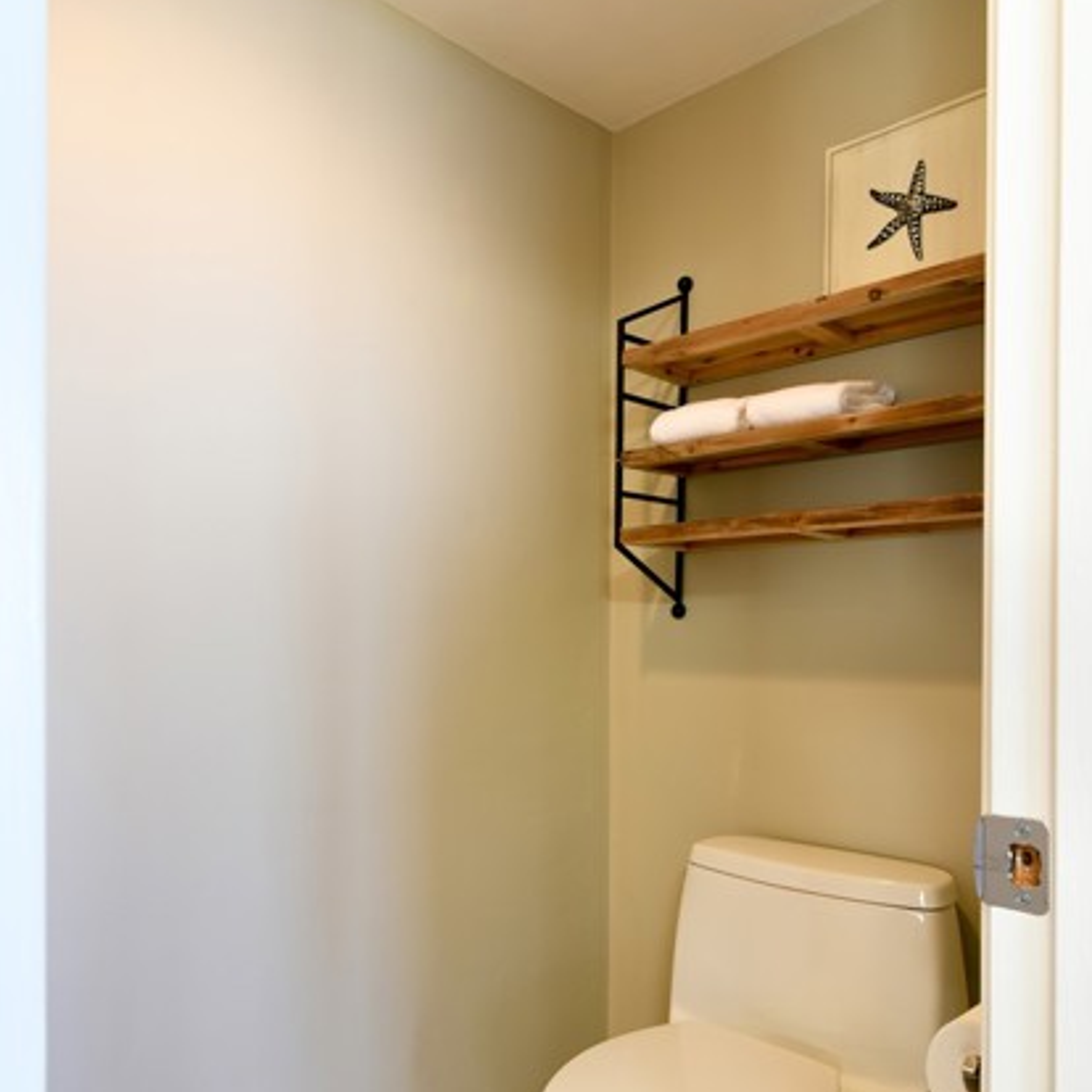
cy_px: 812
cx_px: 542
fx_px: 749
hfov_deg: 72.1
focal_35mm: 21
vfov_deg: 67.8
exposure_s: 1/3
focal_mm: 16
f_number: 10
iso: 400
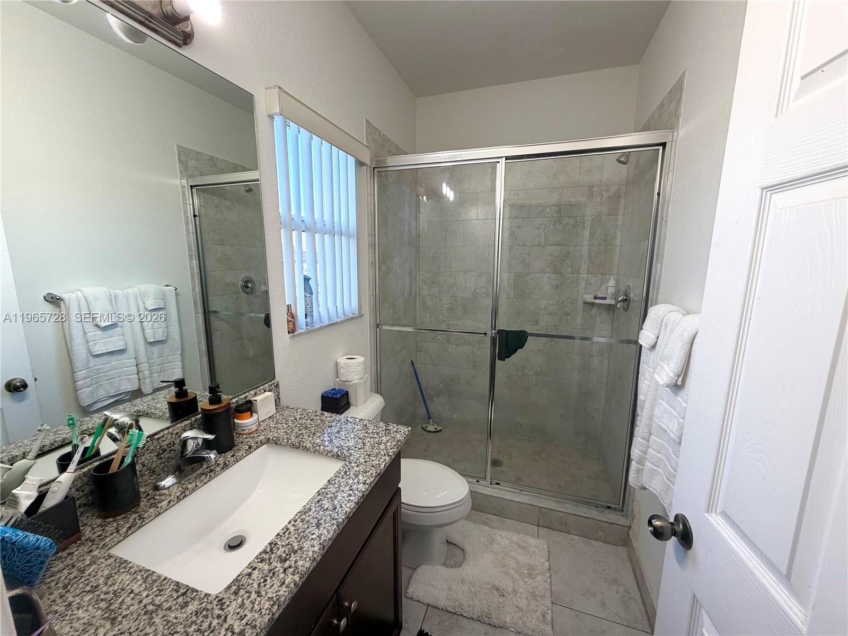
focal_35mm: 14
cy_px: 318
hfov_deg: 102.1
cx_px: 424
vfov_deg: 85.7
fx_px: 343
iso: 160
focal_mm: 2.22
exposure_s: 1/120
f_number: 2.2
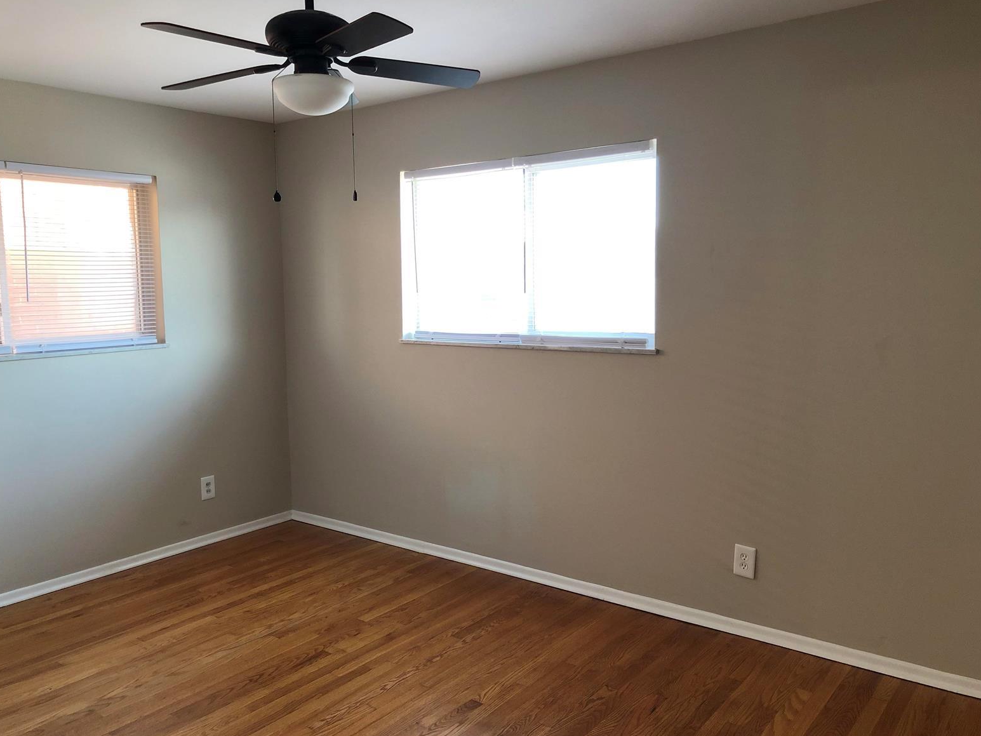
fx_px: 822
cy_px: 365
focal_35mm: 29
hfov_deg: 61.7
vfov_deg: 48.2
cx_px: 481
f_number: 1.8
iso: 25
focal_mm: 4
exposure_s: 1/40
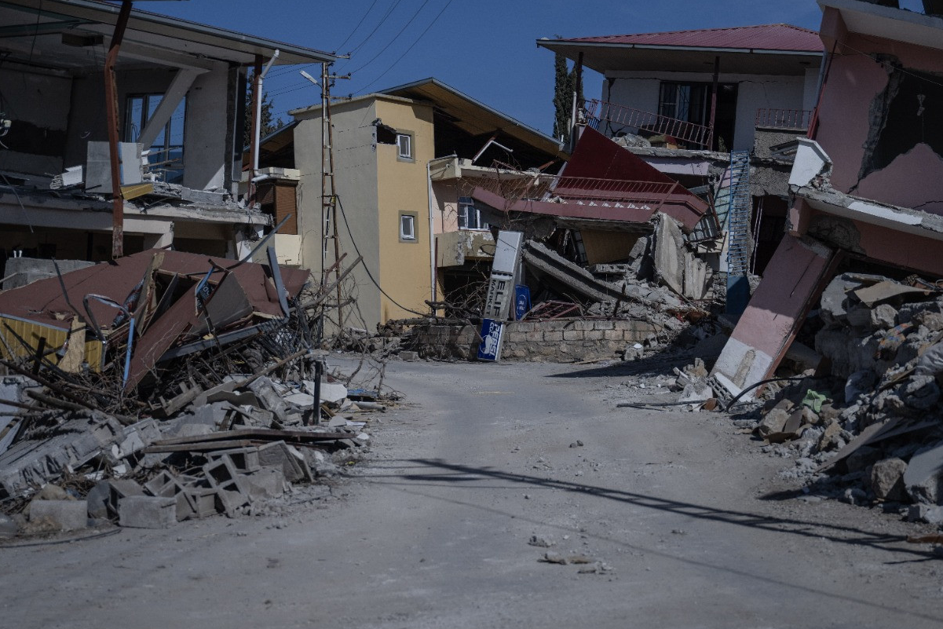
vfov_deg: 23.3
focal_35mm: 58
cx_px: 516
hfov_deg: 34.5
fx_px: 1519
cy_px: 218
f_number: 2.8
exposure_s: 1/20000
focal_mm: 43
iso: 200
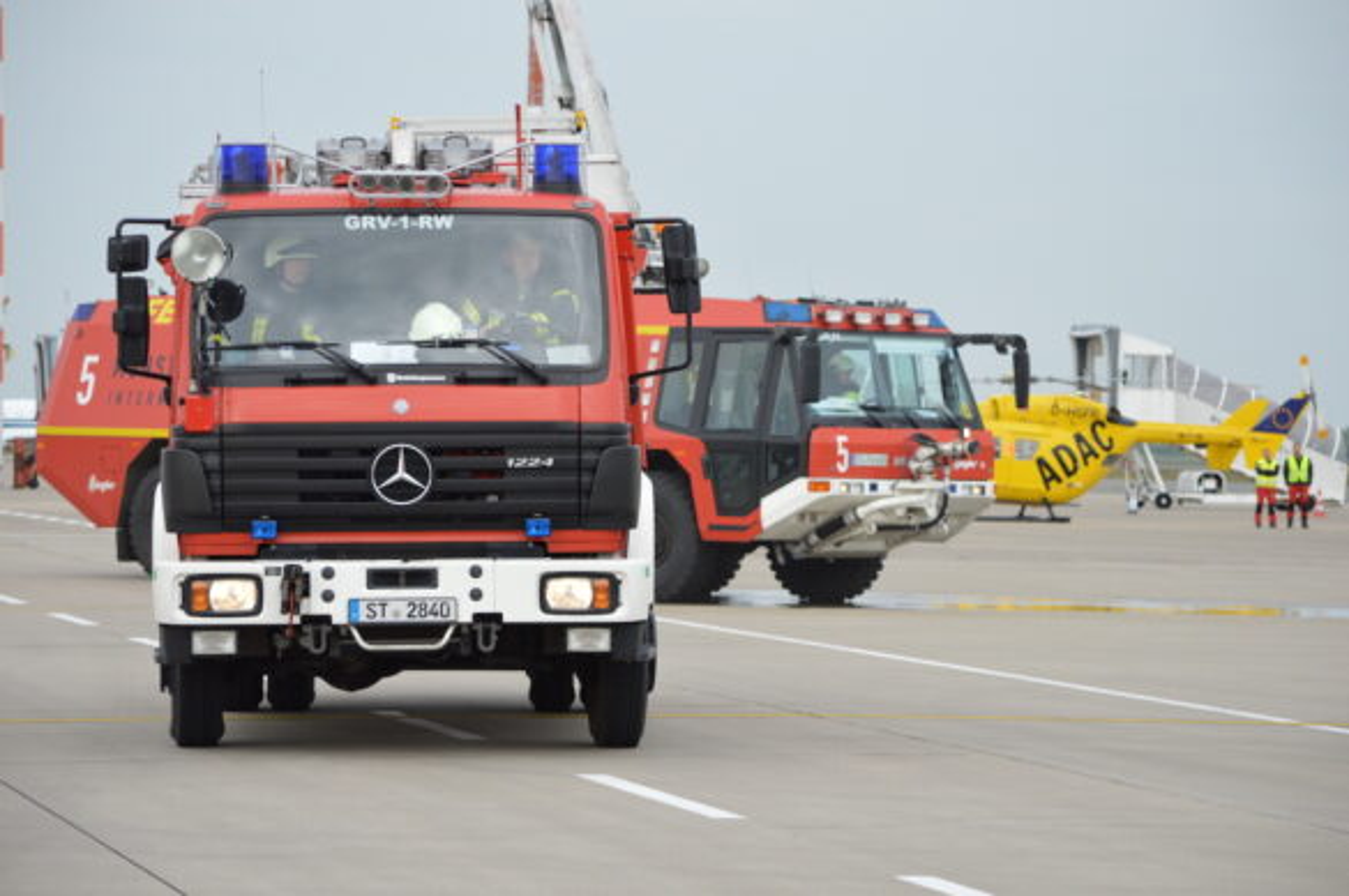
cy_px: 448
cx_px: 674
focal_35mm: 147
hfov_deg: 14.0
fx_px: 5504
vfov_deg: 9.3
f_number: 5.6
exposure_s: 1/1250
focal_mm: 98
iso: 400
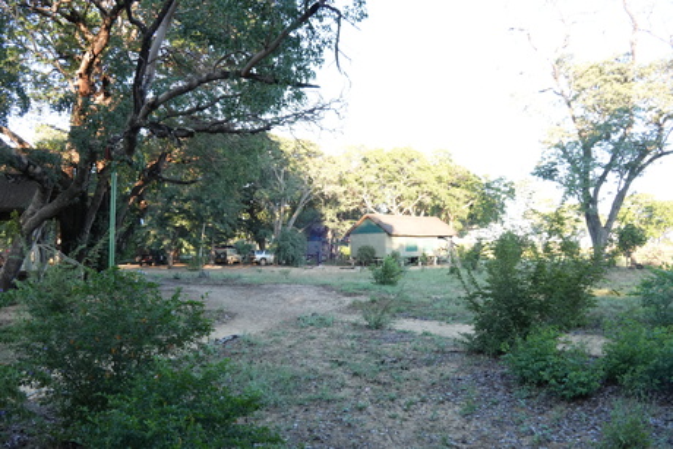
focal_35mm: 27
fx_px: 505
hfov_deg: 67.4
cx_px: 336
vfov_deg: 48.0
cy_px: 224
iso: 1250
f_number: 9
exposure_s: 1/100
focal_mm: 18
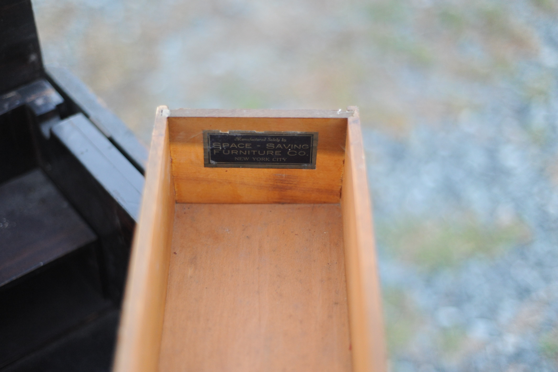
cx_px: 279
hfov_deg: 39.6
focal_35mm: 50
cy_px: 186
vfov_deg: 27.0
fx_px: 774
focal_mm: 50
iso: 2500
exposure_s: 1/200
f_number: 1.8
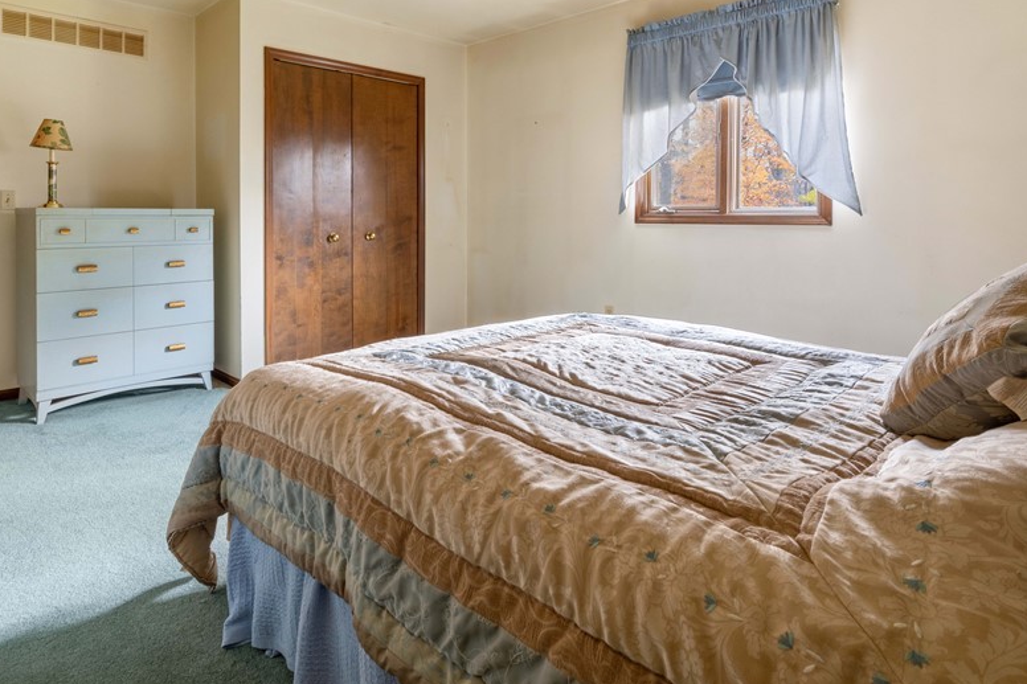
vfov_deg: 57.9
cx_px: 449
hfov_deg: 80.8
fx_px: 599
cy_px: 217
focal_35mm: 21
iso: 320
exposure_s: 1/1.25
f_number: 9
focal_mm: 15
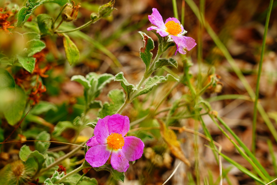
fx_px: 746
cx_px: 138
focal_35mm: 97
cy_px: 92
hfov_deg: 21.0
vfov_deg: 14.1
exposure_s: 1/125
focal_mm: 97
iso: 250
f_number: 8
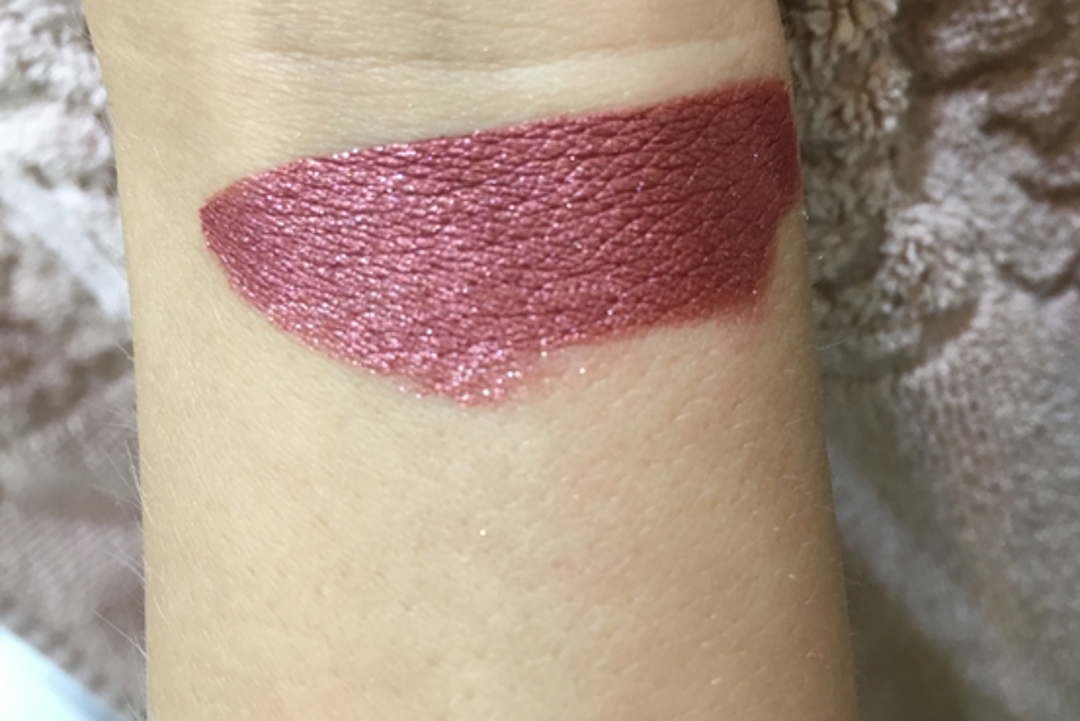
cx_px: 584
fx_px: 1080
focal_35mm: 36
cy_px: 292
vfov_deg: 36.8
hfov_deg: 53.1
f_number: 2.2
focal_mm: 4.15
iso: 125
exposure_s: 1/33
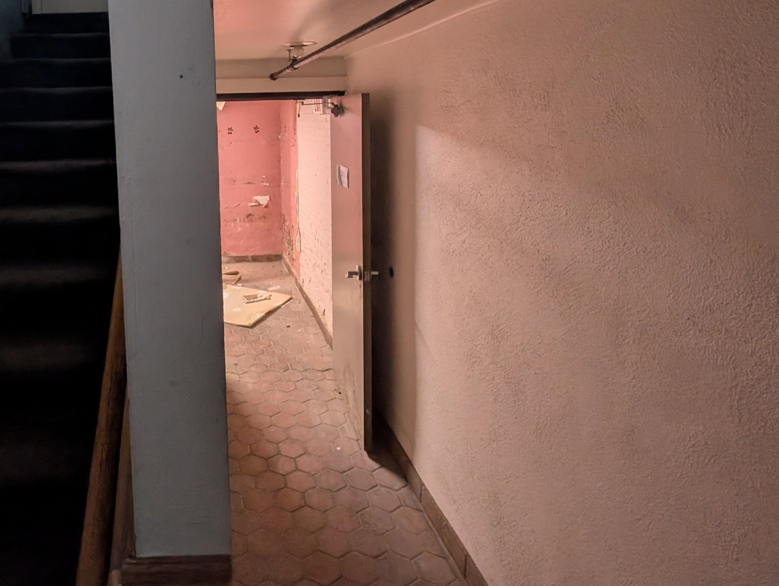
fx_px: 473
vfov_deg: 60.3
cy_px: 151
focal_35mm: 21
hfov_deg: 73.6
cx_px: 198
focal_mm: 1.95
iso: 188
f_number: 2.2
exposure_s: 1/23.8
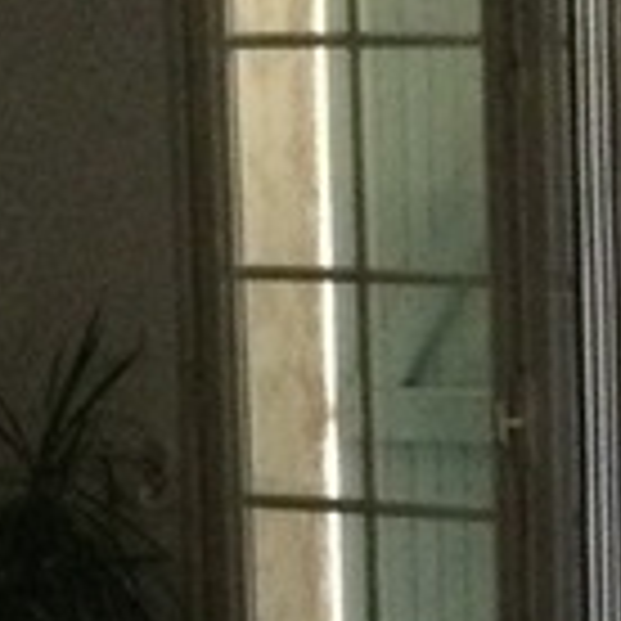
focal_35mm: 203
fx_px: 4120
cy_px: 680
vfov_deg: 8.6
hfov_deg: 8.0
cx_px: 1440
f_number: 2.4
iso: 200
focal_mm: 3.3
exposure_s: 1/20
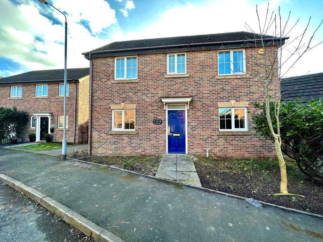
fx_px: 131
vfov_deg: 85.7
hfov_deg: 102.1
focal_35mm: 14
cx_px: 162
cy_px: 121
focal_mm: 2.22
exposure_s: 1/223
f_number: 2.2
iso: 40
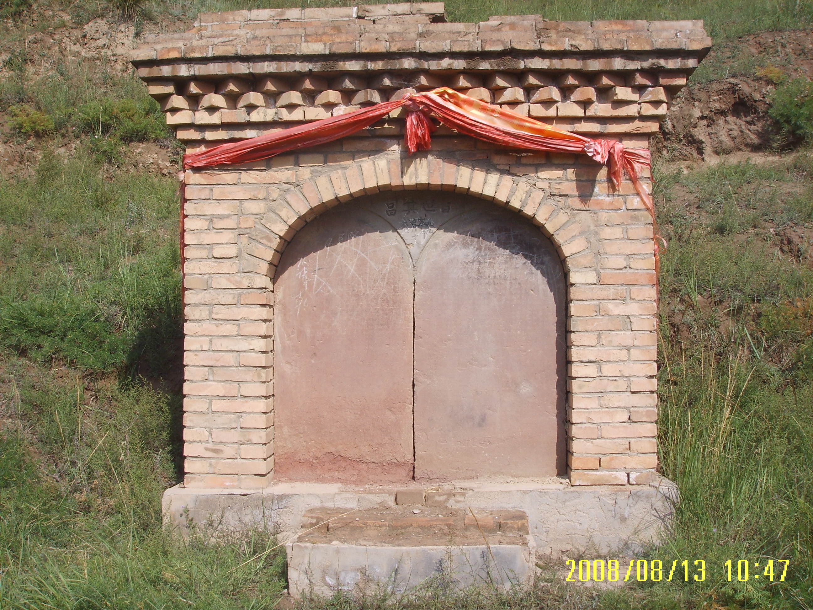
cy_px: 305
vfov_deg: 36.8
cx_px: 406
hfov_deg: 47.9
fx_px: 916
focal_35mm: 39
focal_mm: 6.6
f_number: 6.3
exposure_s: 1/250
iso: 50
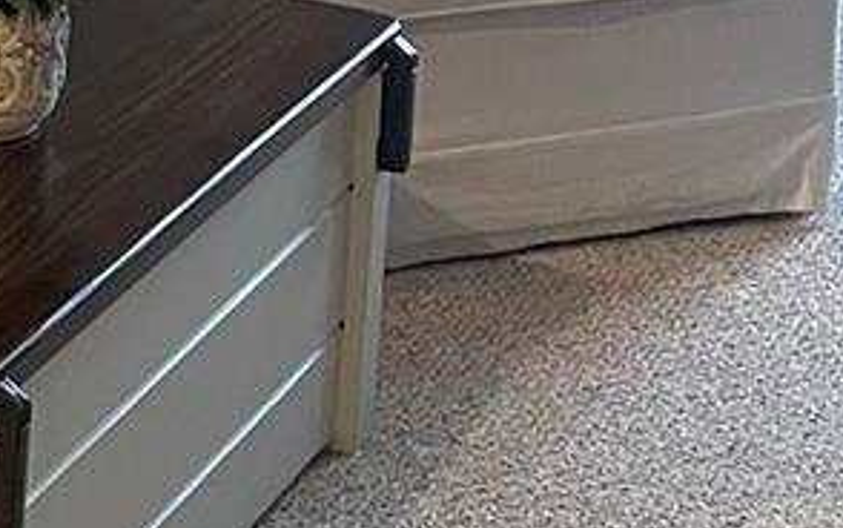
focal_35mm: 144
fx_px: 3310
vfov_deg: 8.6
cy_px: -511
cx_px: -525
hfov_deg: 13.4
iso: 400
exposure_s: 1/60
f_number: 1.6
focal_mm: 5.1
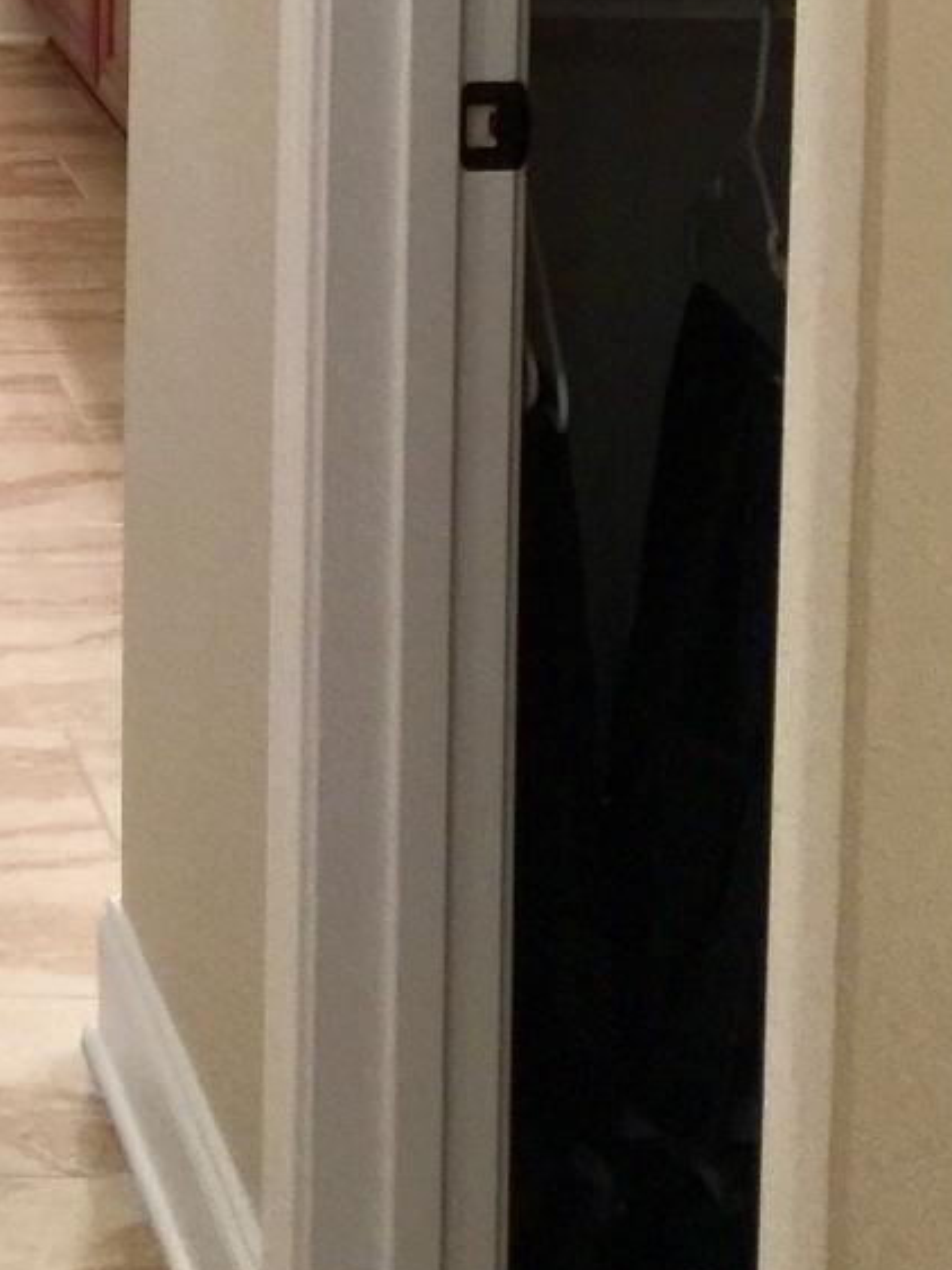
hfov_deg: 13.3
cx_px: -620
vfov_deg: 18.1
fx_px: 3778
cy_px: -271
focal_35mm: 103
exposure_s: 1/15
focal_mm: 4.15
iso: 50
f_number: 2.2
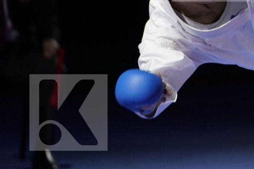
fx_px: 2603
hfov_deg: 5.5
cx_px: 353
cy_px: -36
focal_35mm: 369
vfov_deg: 3.7
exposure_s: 1/1000
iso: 1000
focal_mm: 124
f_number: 2.8
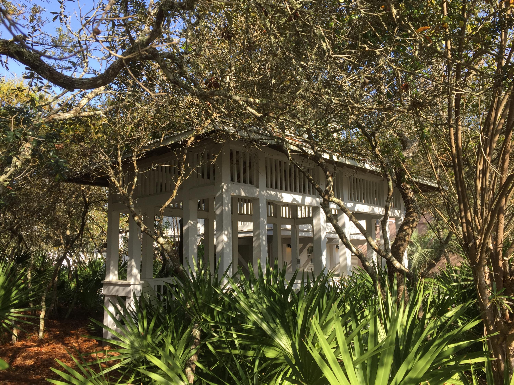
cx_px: 257
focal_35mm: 29
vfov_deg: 48.2
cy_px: 192
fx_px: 431
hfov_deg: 61.7
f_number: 2.2
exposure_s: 1/501
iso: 32
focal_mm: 4.15
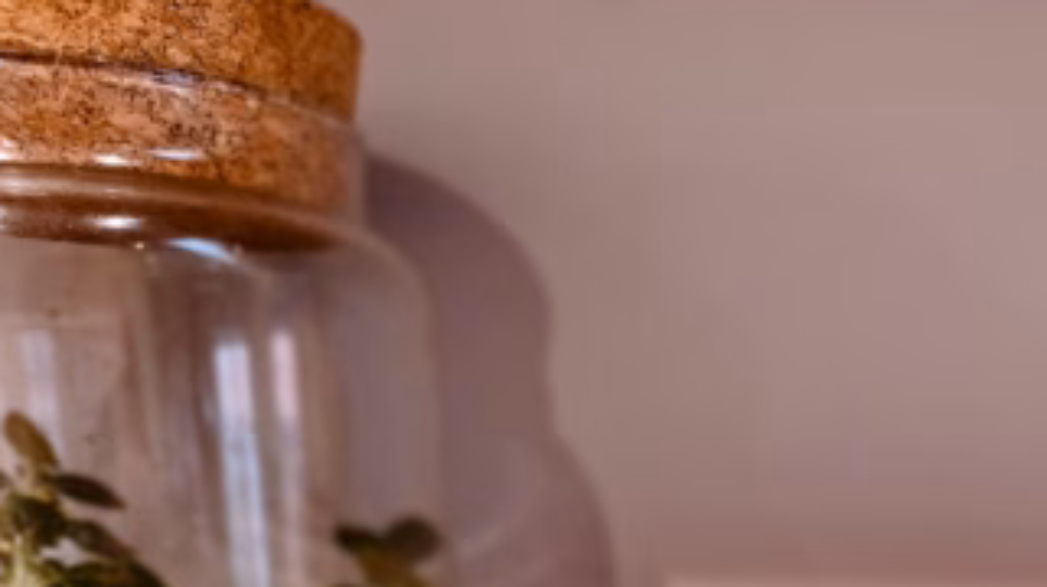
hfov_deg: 30.7
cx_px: 1184
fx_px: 1664
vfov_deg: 17.7
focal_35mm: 60
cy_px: 903
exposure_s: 1/50
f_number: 1.62
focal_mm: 6.45
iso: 500
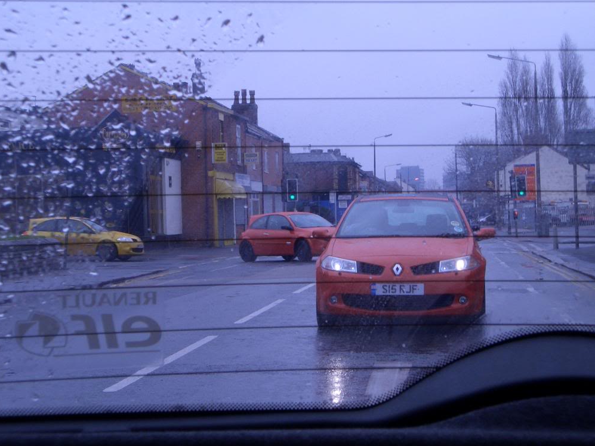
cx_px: 298
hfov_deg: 26.3
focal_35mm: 74
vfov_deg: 19.9
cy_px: 226
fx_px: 1271
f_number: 5.5
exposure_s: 1/80
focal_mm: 9.7
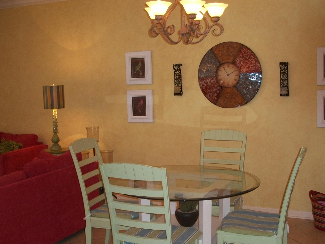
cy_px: 157
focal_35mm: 46
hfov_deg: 41.1
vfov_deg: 31.3
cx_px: 190
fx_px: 432
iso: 160
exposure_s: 1/30
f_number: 3.1
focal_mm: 6.3
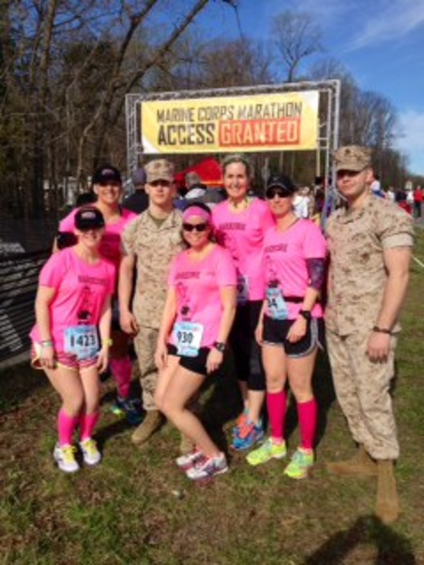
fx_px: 572
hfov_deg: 40.7
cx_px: 212
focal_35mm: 35
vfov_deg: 52.6
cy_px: 282
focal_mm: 4.28
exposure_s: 1/1905
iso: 50
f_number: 2.4
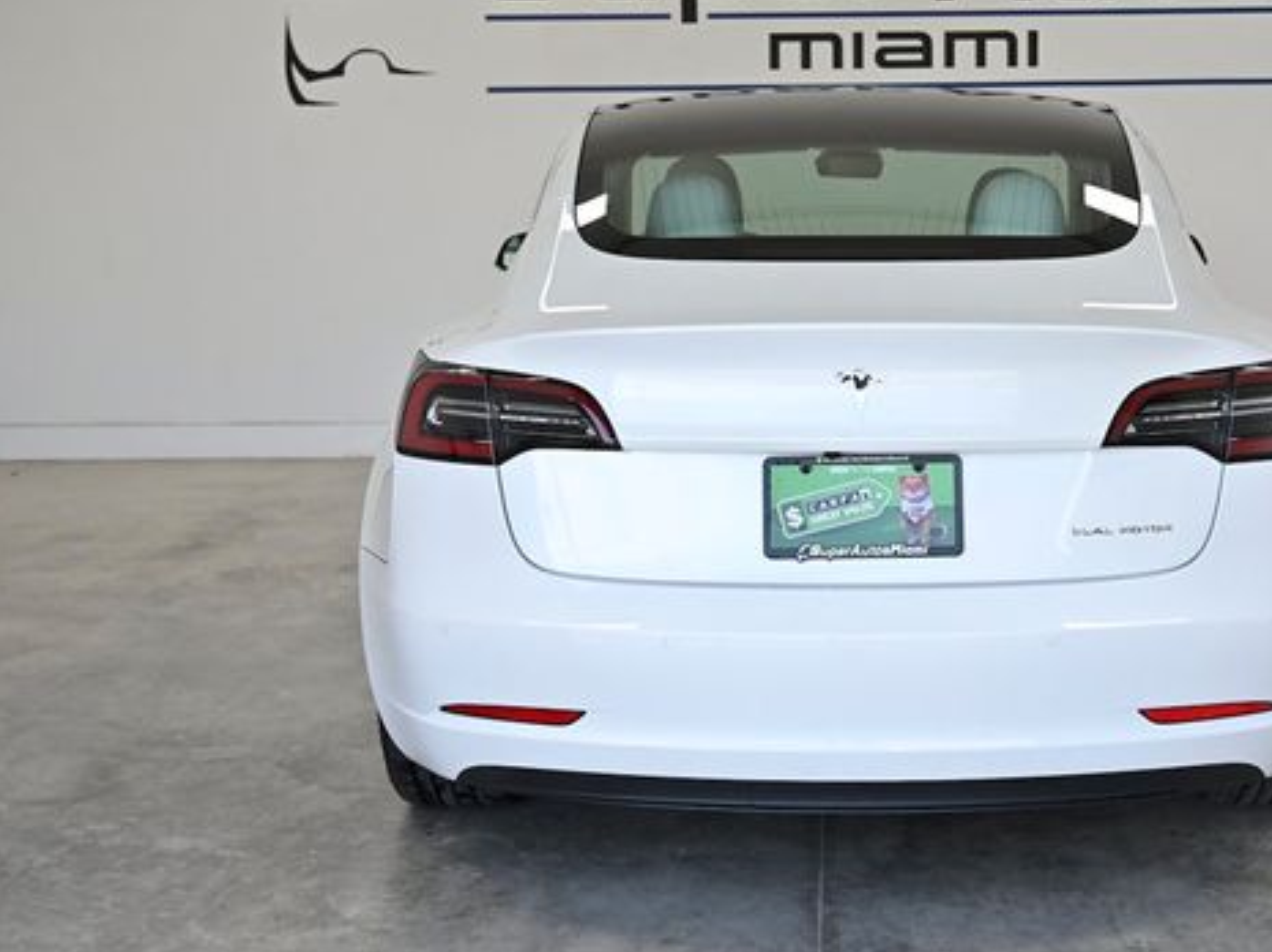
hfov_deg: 35.9
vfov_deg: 27.5
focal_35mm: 53
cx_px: 843
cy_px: 404
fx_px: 1946
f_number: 5
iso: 2000
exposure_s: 1/2000
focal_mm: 40
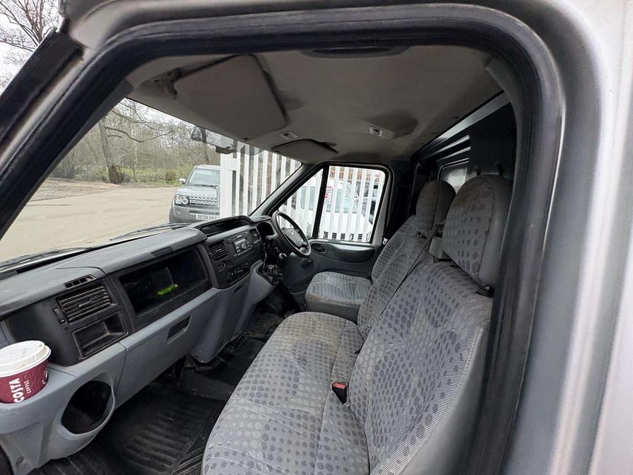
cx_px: 316
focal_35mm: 14
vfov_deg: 85.7
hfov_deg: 102.1
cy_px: 238
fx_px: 256
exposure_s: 1/210
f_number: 2.2
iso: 64
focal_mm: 2.22
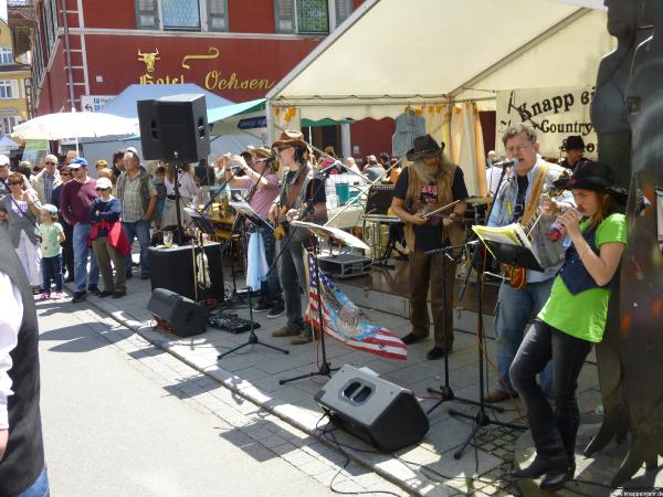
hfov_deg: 54.0
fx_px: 651
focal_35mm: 34
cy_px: 248
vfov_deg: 41.8
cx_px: 332
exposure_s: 1/250
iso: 100
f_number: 3.5
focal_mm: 6
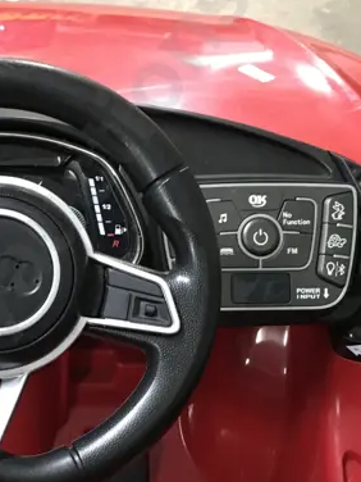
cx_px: -3
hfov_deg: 18.2
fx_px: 1098
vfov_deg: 24.6
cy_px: 300
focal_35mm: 79
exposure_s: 1/20
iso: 200
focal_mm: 4.15
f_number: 2.2
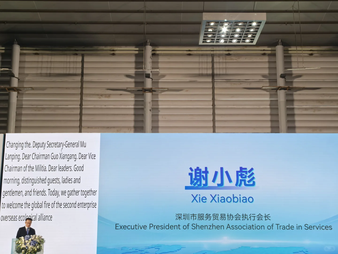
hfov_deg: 36.8
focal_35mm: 52
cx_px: 169
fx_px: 508
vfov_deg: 28.0
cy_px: 127
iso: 125
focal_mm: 5.75
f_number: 2
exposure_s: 1/100
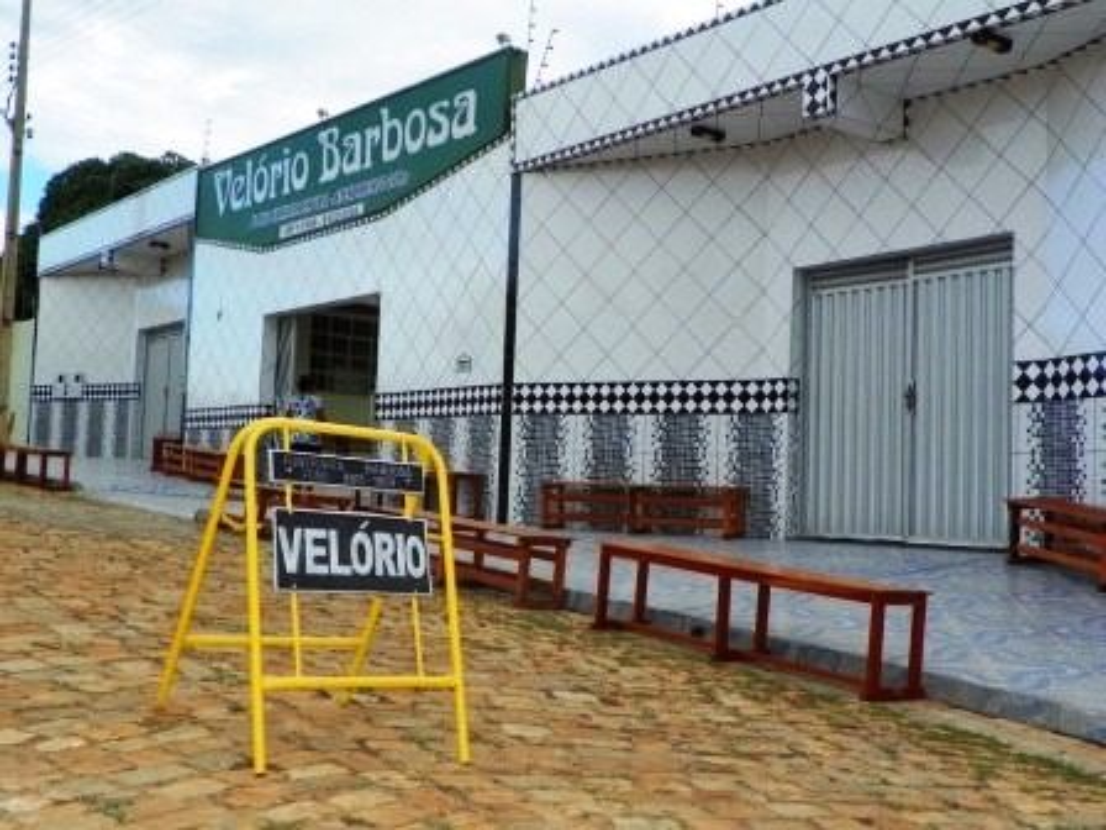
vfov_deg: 35.1
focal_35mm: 41
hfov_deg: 45.8
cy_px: 415
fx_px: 1310
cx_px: 553
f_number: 3.5
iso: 64
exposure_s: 1/250
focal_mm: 7.3
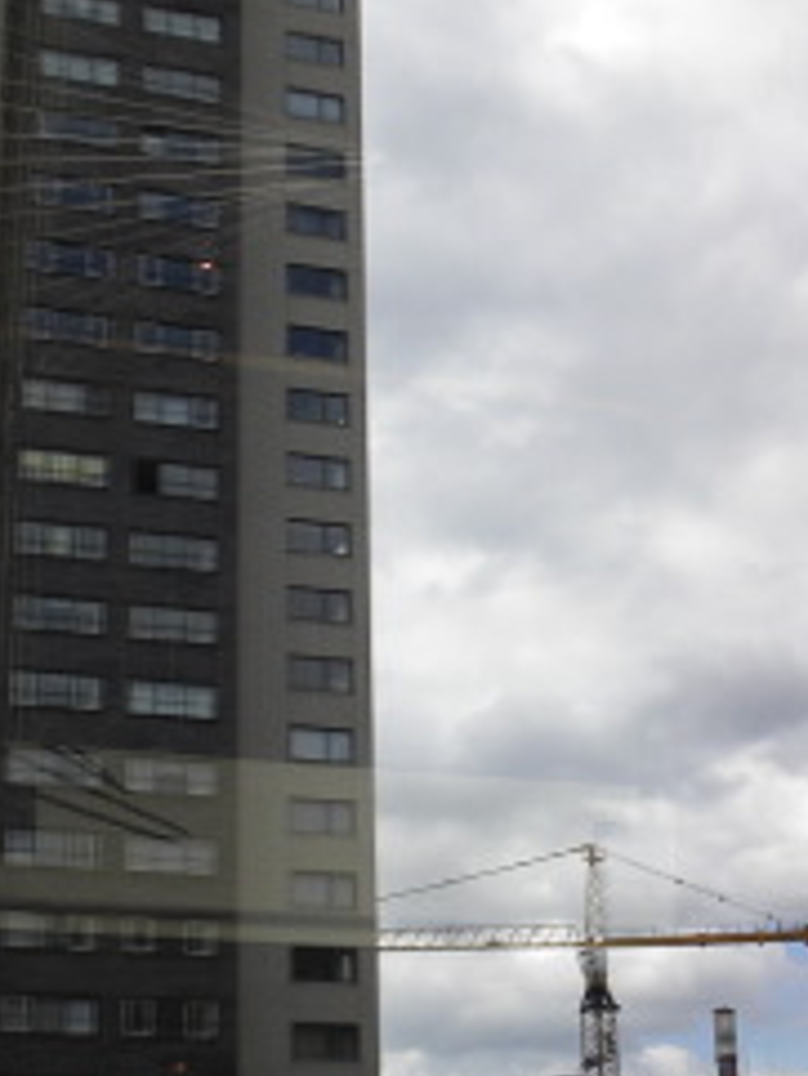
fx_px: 2146
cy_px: 634
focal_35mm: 69
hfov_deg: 21.3
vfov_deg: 28.1
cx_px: 473
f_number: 4
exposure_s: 1/105
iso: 64
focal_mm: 4.6
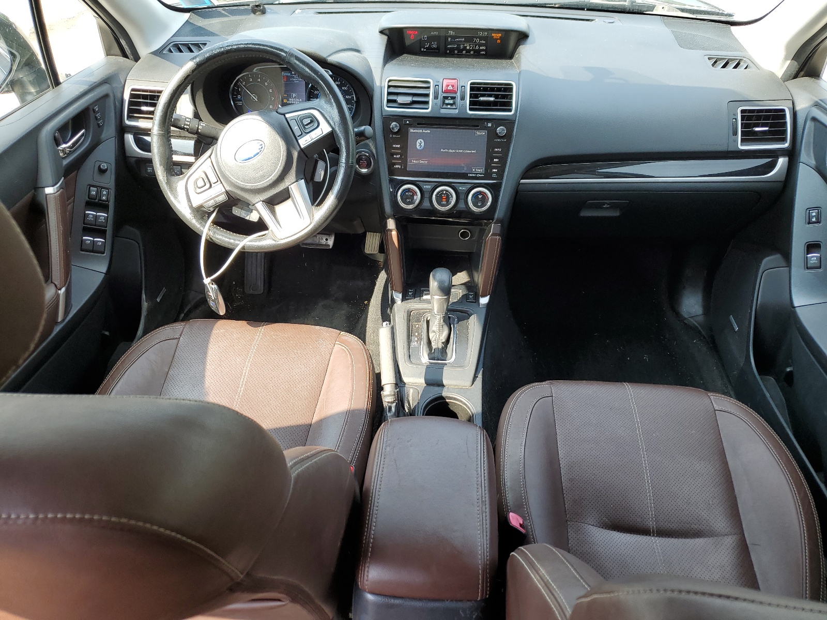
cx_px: 414
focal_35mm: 26
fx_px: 621
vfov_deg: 53.1
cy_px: 310
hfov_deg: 67.3
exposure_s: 1/233
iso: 50
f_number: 1.5
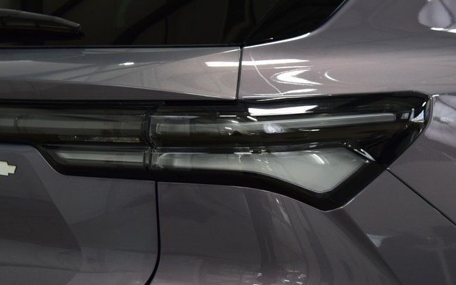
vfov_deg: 16.3
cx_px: 227
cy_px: 139
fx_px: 995
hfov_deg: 25.8
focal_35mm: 80
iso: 1600
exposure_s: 1/60
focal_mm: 52
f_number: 7.1
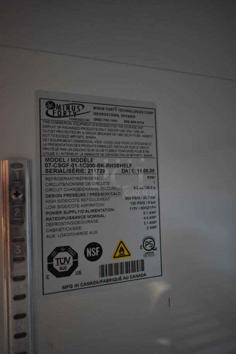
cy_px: 177
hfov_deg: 48.0
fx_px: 265
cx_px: 118
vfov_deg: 67.3
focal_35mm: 27
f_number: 3.5
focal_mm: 18
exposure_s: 1/30
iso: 1100
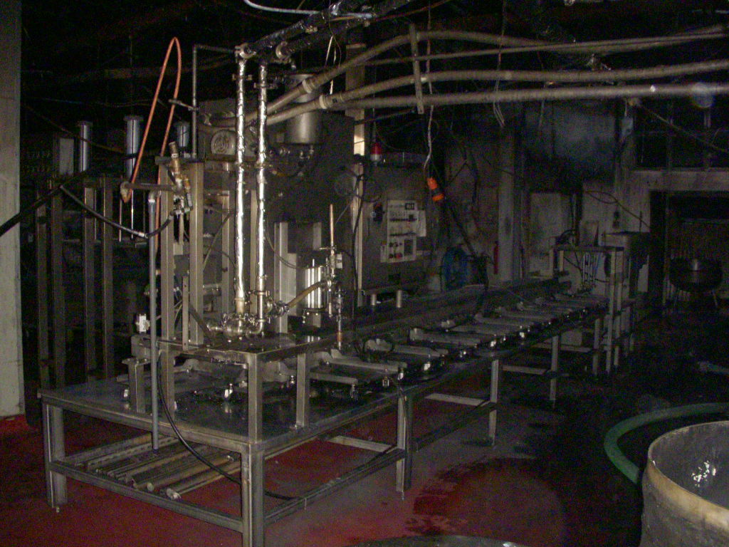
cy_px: 274
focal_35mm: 38
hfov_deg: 49.0
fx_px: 800
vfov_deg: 37.7
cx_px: 364
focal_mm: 6.3
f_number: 3.3
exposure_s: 1/250
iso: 800
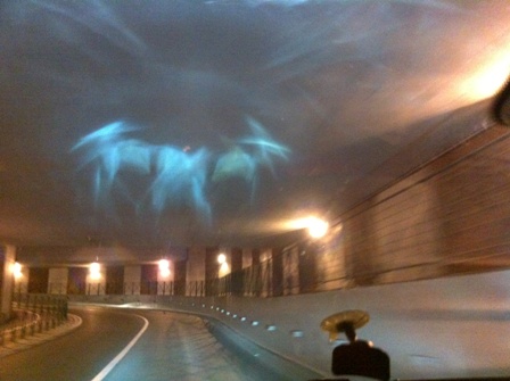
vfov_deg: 40.6
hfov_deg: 52.7
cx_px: 255
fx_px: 515
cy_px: 190
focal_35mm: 35
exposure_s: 1/15
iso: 1000
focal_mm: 3.85
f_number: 2.8
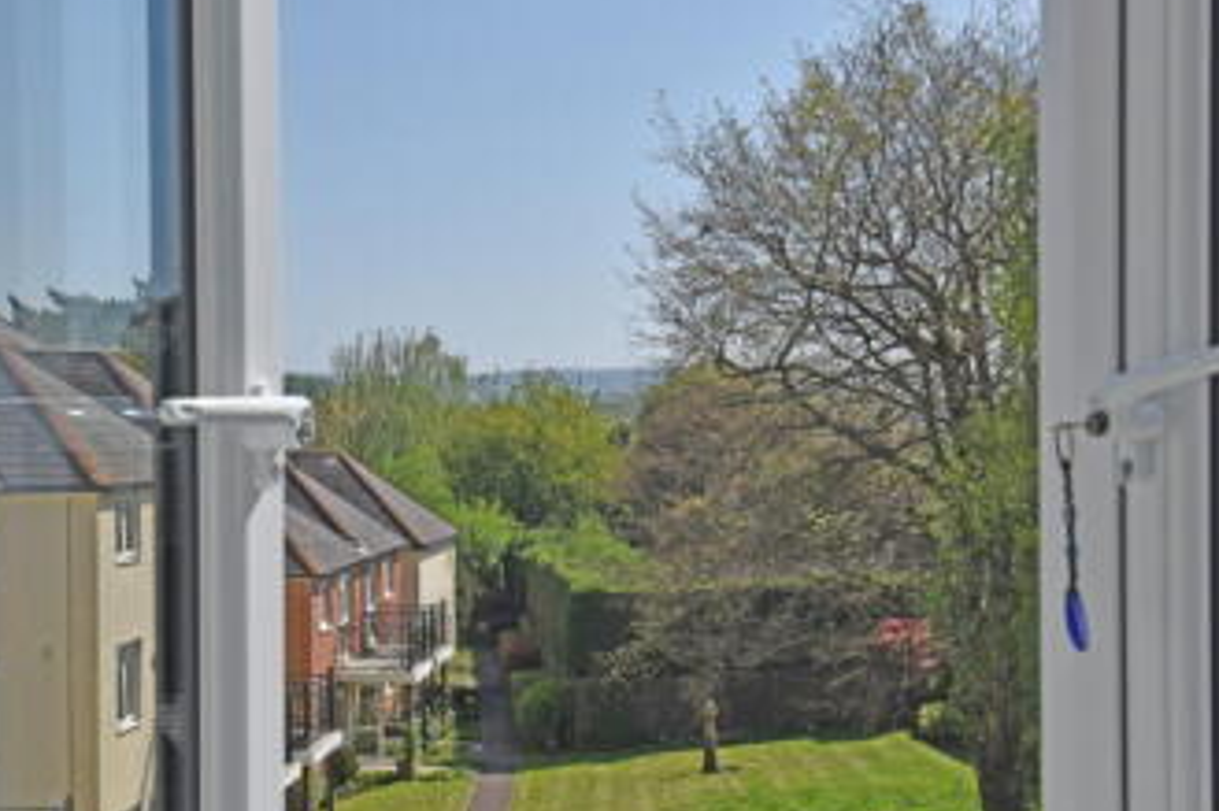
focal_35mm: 52
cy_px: 439
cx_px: 561
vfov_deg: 26.0
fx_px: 1760
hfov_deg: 38.2
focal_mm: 24
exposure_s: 1/320
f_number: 9
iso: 100
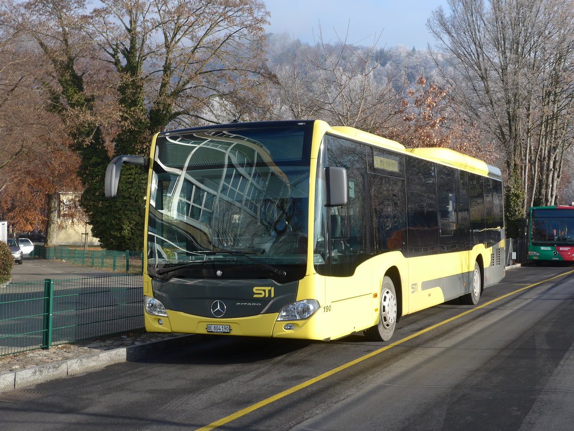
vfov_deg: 29.7
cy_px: 216
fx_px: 813
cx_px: 287
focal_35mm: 49
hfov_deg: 38.9
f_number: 3.2
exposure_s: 1/500
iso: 80
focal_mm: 10.1
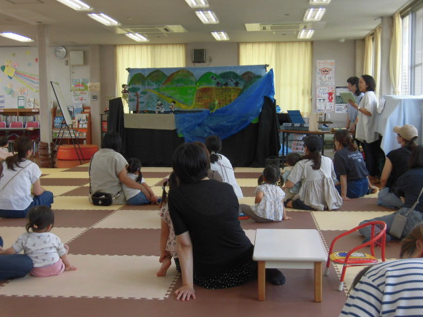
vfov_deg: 28.6
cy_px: 158
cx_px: 212
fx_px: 623
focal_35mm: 51
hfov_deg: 37.5
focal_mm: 9.16
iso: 100
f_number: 4
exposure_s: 1/60
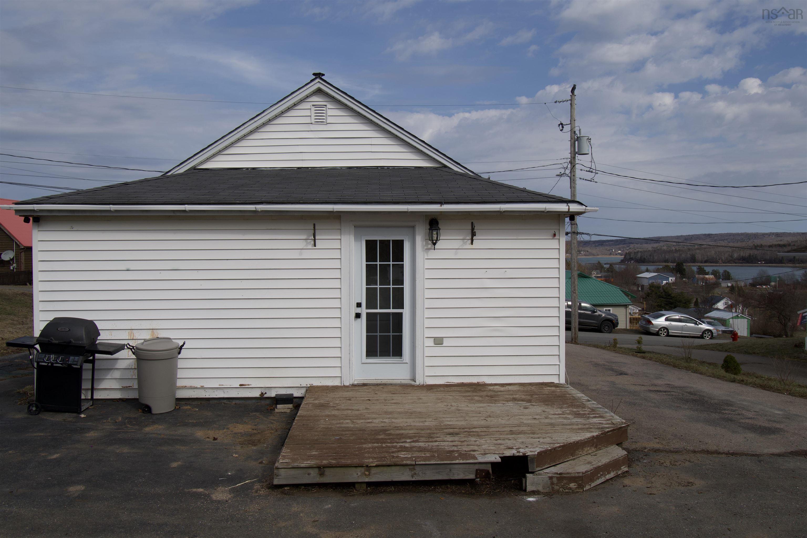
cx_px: 404
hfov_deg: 61.9
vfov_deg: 43.6
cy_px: 269
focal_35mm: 30
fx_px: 672
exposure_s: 1/400
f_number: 10
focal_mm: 20
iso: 100
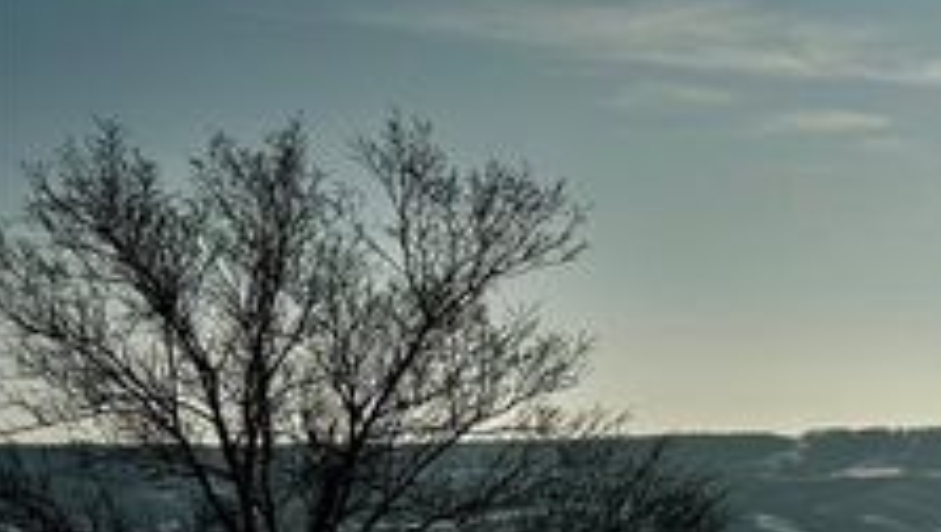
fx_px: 2922
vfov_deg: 10.4
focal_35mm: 117
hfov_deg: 17.6
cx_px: 1042
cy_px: 395
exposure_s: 1/29412
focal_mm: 6.86
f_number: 1.78
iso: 50
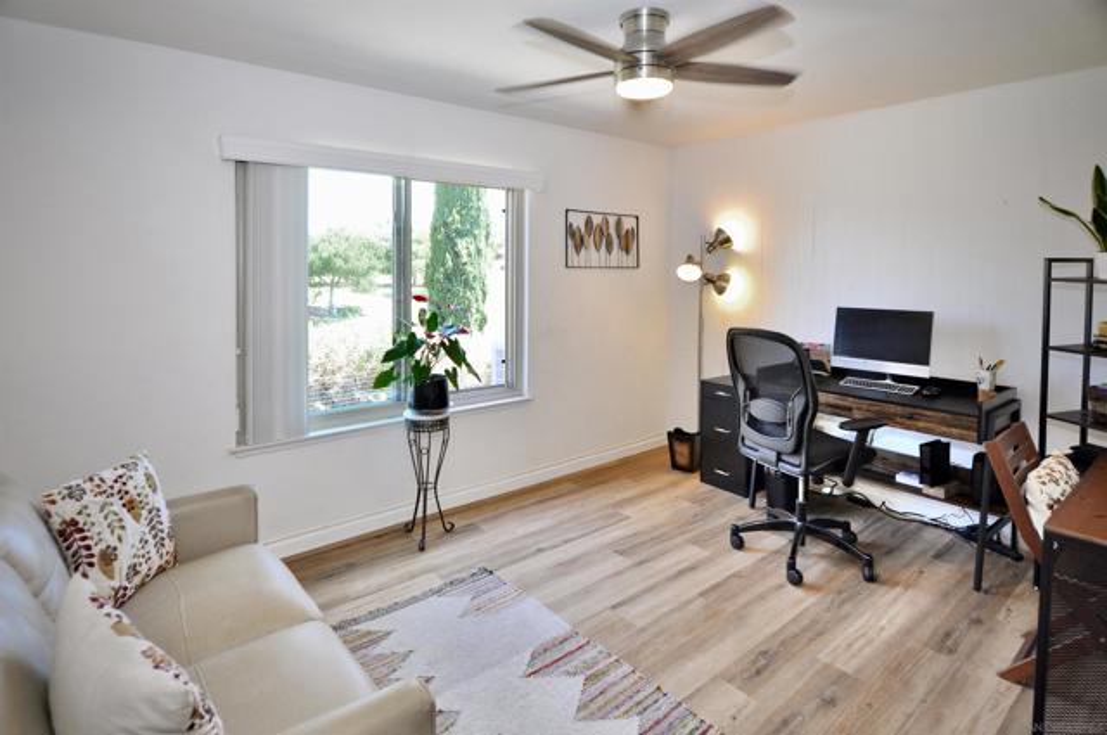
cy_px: 368
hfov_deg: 95.1
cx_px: 554
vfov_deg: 71.9
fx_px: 507
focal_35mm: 16
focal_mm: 11
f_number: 4
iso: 560
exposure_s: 1/60
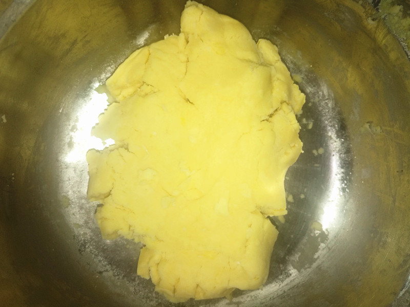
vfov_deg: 51.4
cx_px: 205
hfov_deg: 65.3
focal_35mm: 27
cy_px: 154
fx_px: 320
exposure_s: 1/33.3
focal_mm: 4.04
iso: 80
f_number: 2
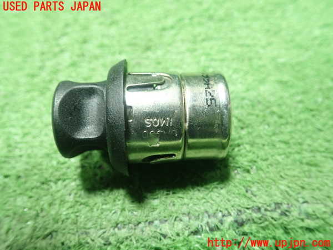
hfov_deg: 60.0
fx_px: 289
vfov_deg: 46.8
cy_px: 125
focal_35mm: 30
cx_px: 166
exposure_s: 1/80
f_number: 2.3
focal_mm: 5.5
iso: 800
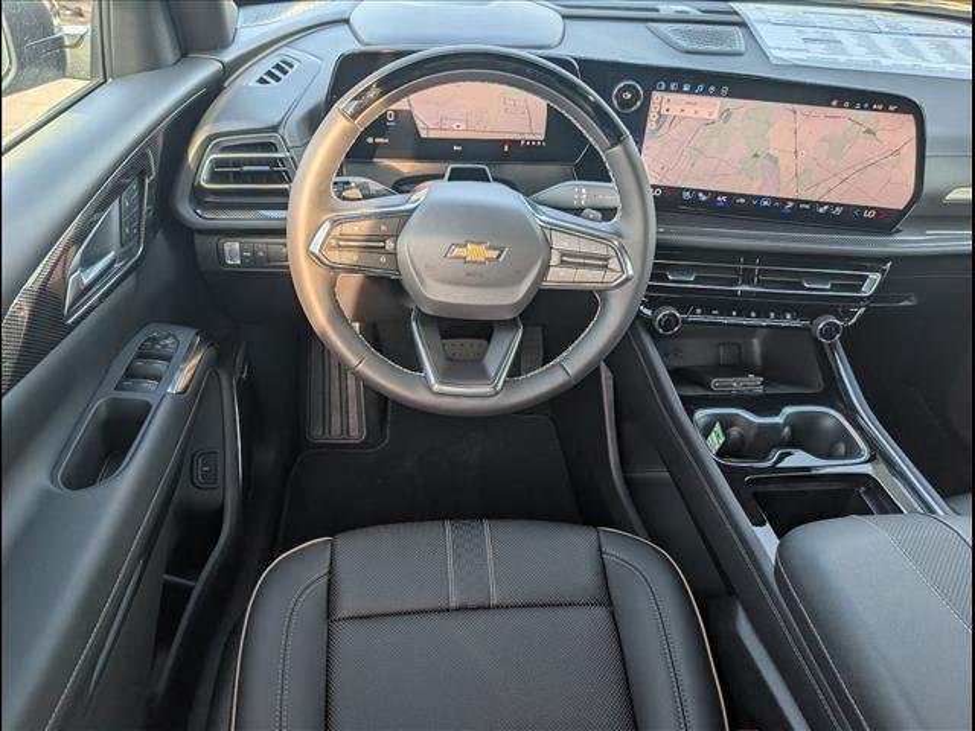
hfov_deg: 71.6
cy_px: 366
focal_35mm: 24
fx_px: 676
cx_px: 488
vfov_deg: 56.8
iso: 20
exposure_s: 1/714
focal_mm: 6.9
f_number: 1.68
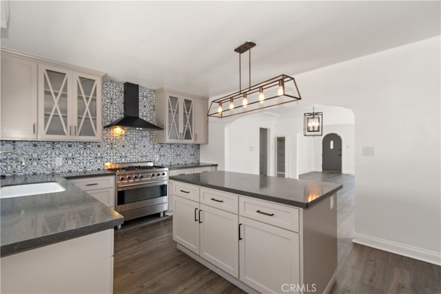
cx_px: 220
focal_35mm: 15
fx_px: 184
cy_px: 147
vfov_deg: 77.3
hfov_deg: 100.4
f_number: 5.6
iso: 320
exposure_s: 1/100
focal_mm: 10
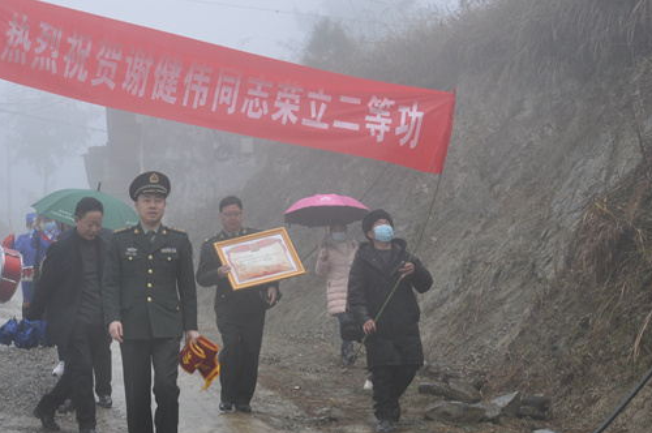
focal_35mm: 72
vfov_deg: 18.9
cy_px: 231
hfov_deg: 27.7
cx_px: 155
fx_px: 1302
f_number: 5.6
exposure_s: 1/125
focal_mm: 30
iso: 200
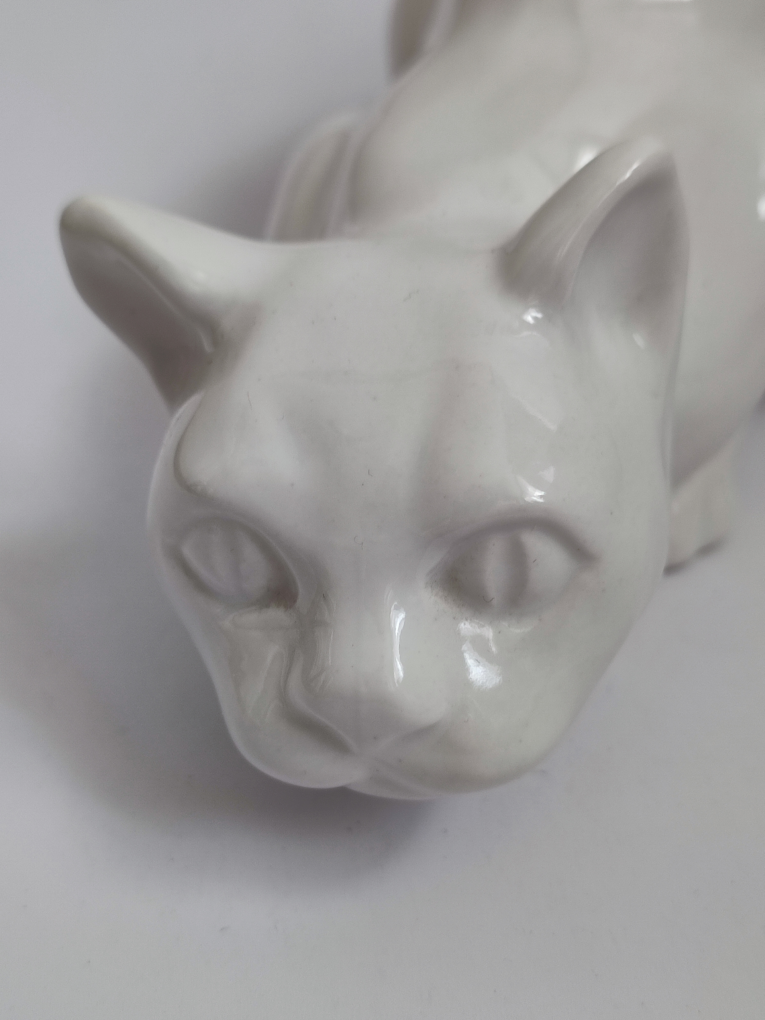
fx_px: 737
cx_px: 382
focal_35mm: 25
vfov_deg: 69.4
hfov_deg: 54.9
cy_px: 510
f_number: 1.9
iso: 214
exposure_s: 1/50
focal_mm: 6.04
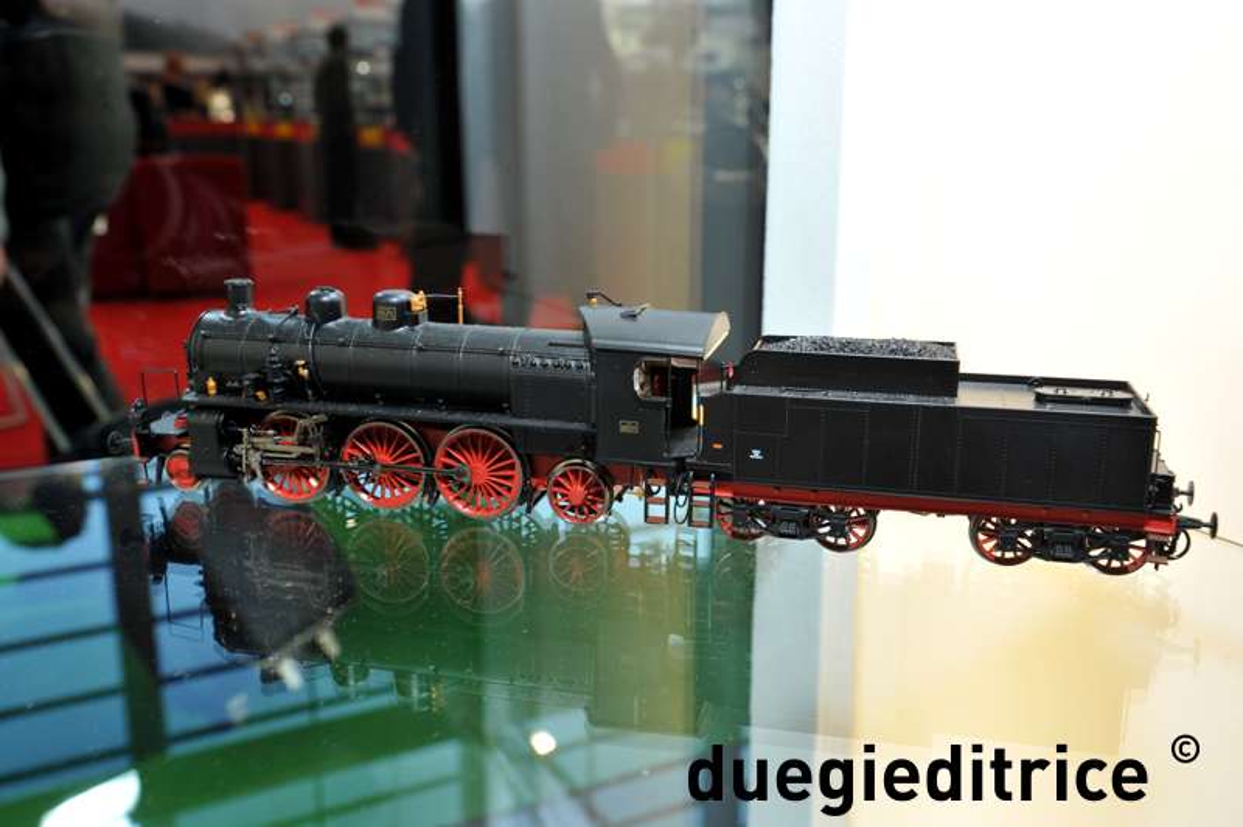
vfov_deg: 37.8
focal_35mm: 35
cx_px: 622
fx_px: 1207
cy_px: 414
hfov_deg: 54.5
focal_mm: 35
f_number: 14
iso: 800
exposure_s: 1/60
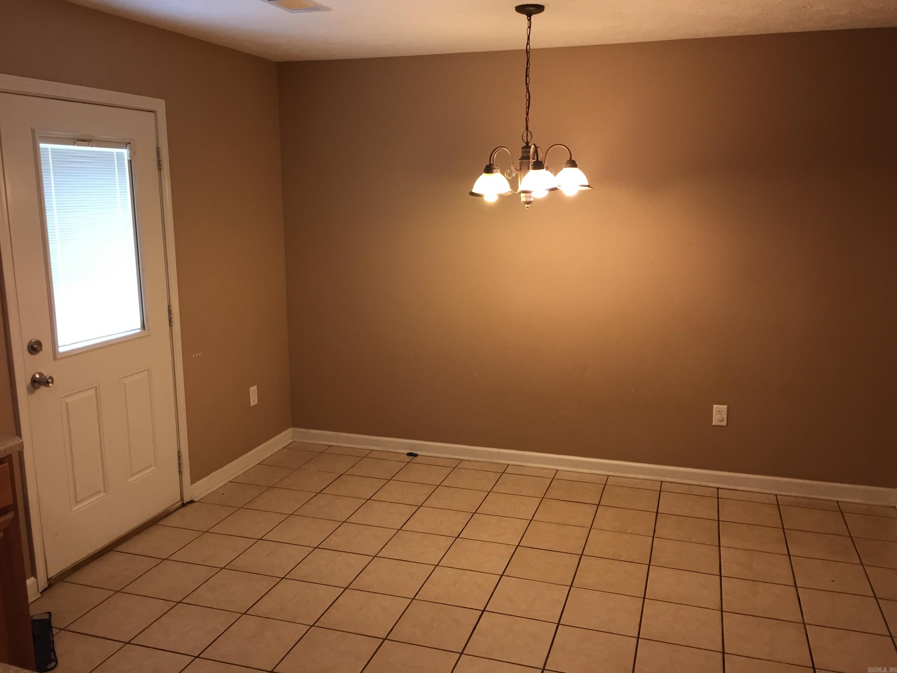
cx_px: 448
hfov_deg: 61.7
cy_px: 336
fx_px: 751
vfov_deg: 48.2
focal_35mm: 29
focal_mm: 4.15
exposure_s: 1/30
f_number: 2.2
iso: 80
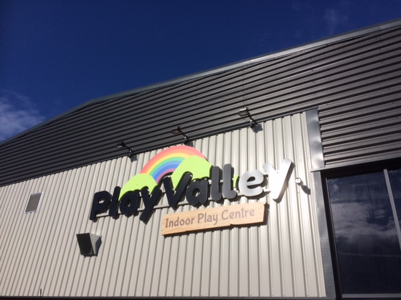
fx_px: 336
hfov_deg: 61.7
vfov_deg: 48.2
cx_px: 200
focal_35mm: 29
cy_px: 150
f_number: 2.2
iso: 32
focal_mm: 4.15
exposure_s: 1/5882
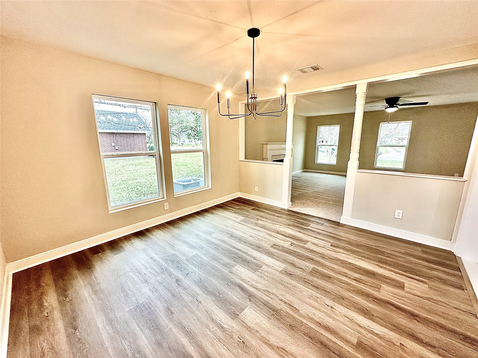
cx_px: 239
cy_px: 179
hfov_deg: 102.1
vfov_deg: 85.7
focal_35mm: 14
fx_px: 193
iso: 160
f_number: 2.2
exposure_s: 1/120
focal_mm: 2.22
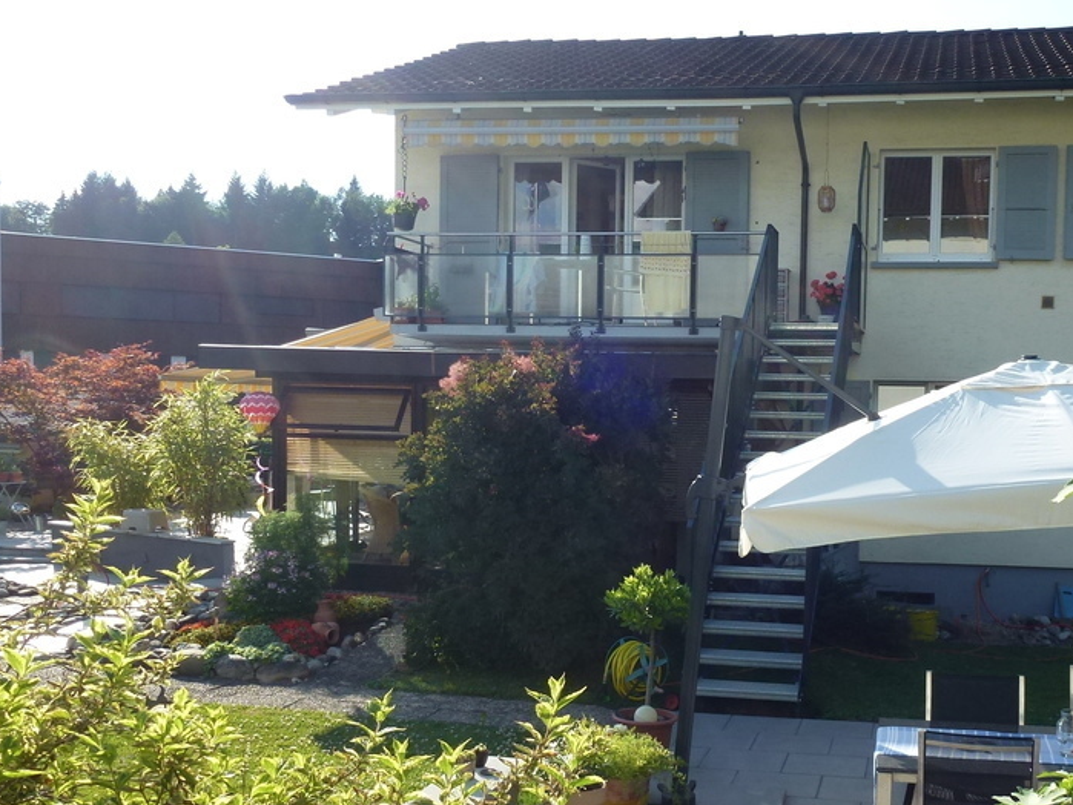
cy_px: 512
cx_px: 689
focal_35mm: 41
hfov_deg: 45.3
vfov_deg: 34.9
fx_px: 1271
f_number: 4
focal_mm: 5
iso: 100
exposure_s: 1/400
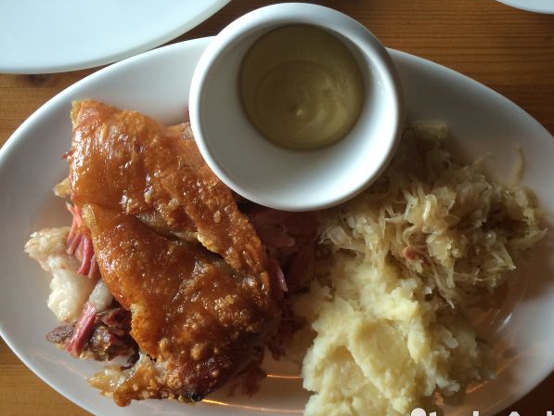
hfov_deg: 53.8
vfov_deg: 41.7
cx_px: 310
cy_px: 234
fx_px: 544
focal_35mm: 34
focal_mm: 4.15
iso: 80
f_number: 2.2
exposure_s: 1/30
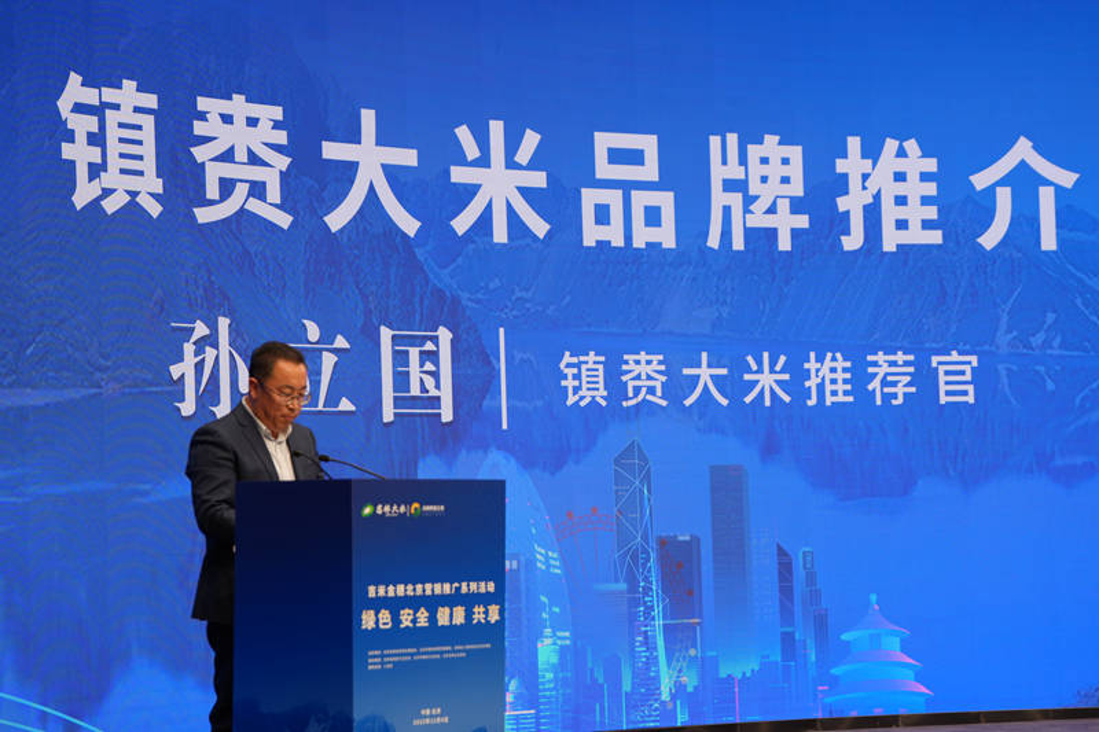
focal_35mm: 96
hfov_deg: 21.2
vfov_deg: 14.2
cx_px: 550
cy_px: 366
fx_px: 2930
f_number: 4
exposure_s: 1/160
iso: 500
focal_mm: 96
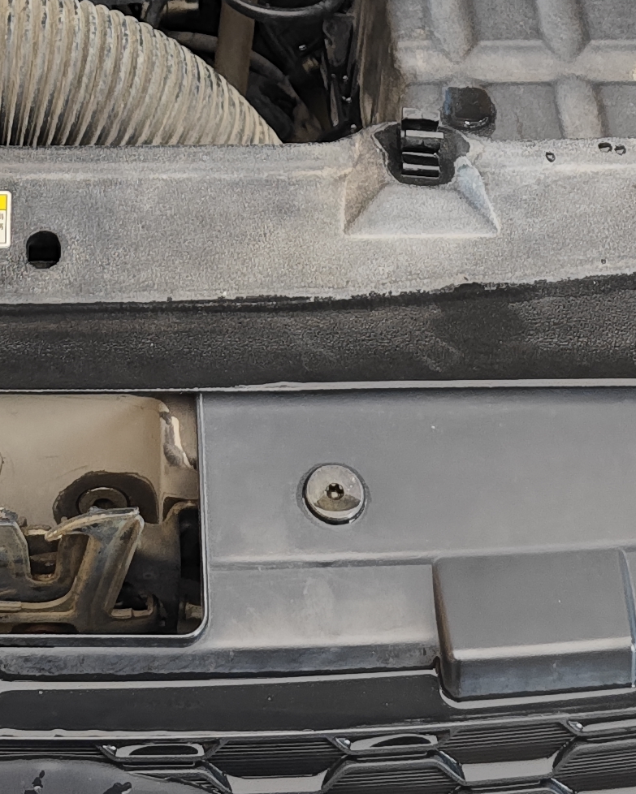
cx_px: 54
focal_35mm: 94
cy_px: -329
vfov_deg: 18.5
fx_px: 2211
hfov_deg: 16.1
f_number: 1.9
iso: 400
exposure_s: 1/50
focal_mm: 8.7
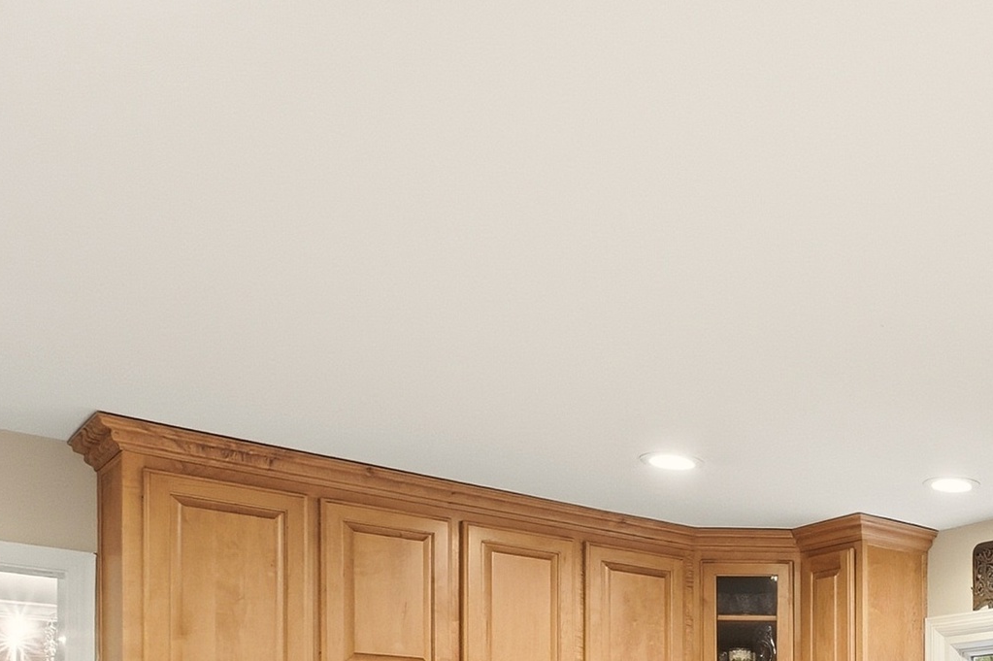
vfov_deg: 26.5
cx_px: 1055
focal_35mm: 44
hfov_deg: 38.1
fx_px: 1213
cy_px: 823
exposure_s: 1/60
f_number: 9
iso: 400
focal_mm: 10
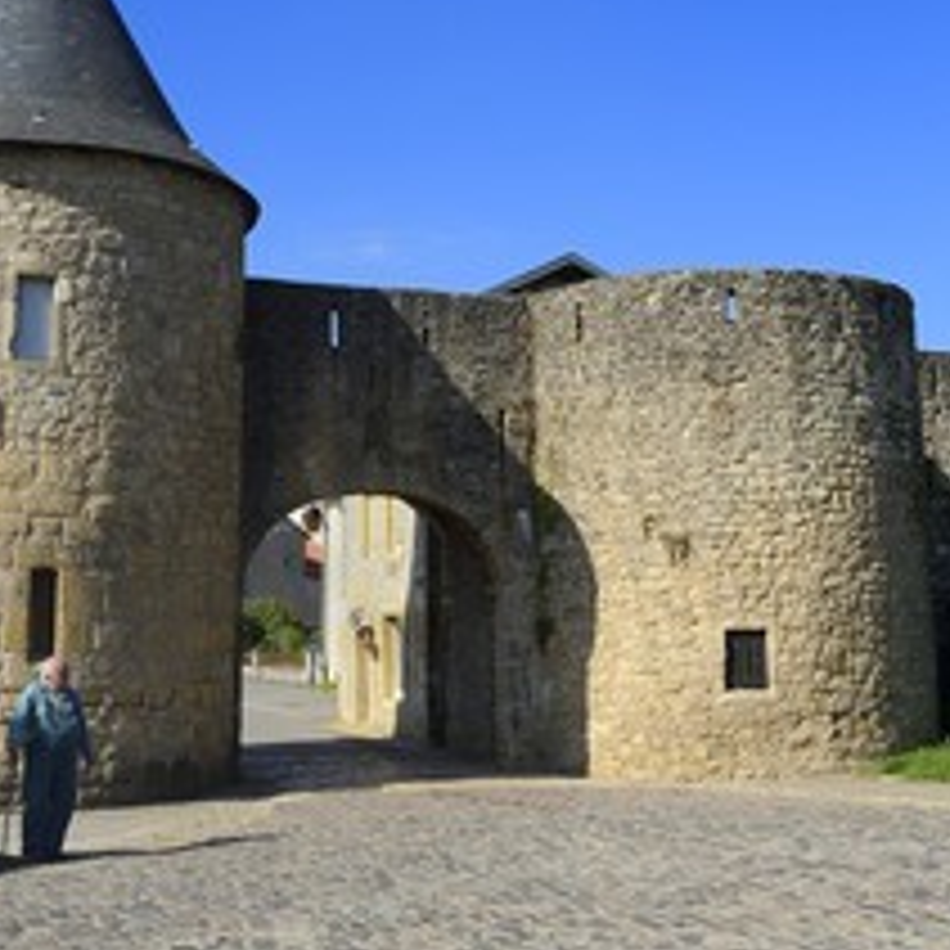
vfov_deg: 34.6
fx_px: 1521
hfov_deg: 34.6
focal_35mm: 49
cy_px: 383
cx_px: 428
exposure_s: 1/250
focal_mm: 29
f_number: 11
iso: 200
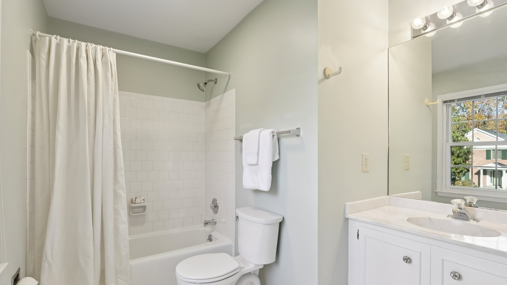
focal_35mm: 17
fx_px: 229
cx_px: 253
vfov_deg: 63.6
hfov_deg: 95.9
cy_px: 164
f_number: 5.6
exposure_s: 1/125
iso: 1250
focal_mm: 16
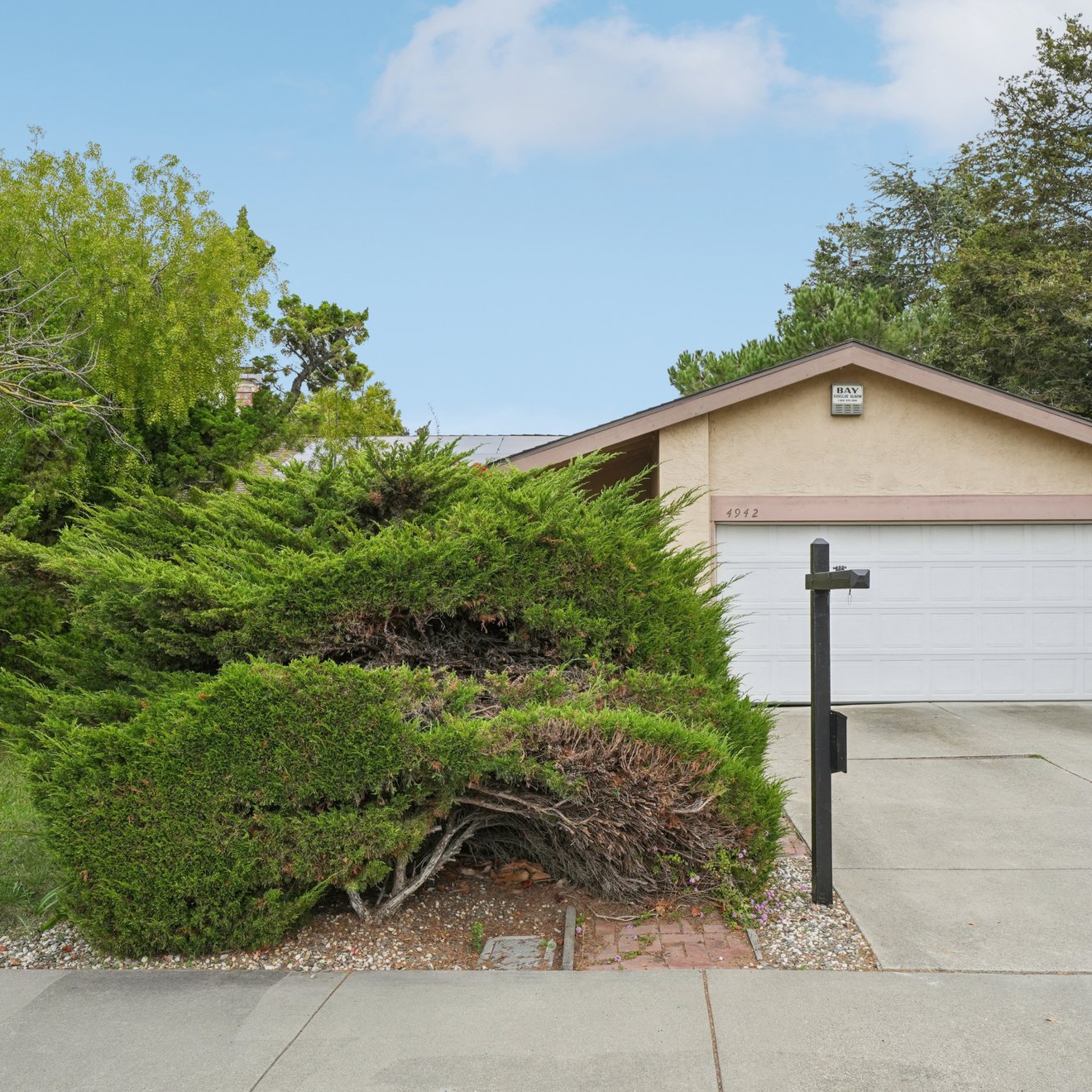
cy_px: 546
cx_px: 612
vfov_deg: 54.2
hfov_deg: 54.0
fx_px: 1068
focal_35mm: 30
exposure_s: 1/50
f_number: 8
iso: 800
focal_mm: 22.7
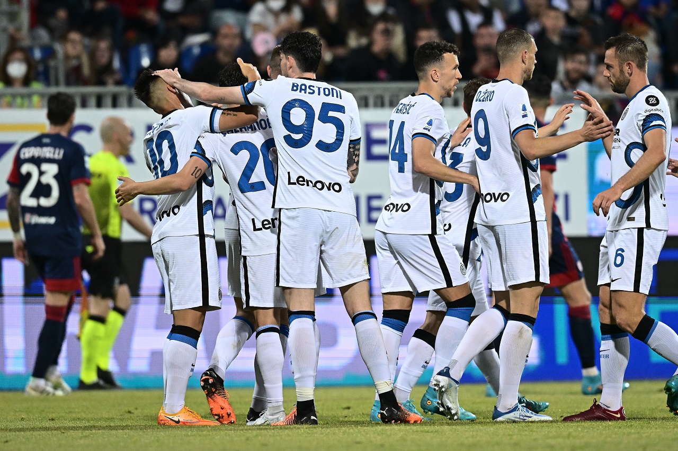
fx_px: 11294
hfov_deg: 3.4
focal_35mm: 600
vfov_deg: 2.3
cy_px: 226
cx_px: 339
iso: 2500
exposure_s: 1/1600
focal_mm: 400
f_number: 3.5
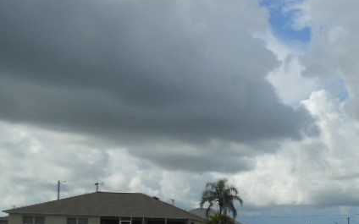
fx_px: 626
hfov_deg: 28.7
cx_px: 406
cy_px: 194
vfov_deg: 20.0
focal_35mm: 64
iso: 80
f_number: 10.2
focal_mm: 4.5
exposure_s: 1/200
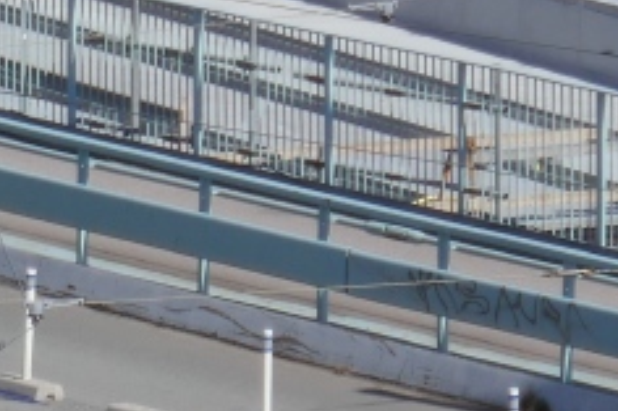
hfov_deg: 2.5
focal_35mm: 813
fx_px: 13946
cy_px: 950
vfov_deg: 1.7
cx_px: -911
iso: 125
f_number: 5.9
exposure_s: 1/640
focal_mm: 58.3
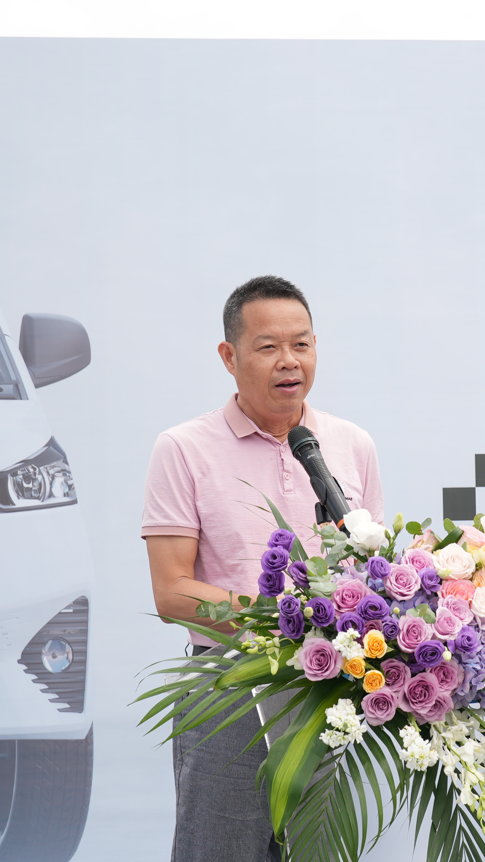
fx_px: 1806
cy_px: 433
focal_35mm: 79
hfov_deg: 15.2
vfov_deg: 26.9
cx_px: 375
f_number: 8
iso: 100
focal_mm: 50
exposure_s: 1/125
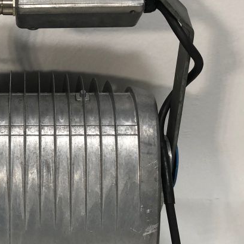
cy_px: 145
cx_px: 26
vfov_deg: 28.1
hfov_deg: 27.2
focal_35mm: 61
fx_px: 486
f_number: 1.8
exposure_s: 1/30
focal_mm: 3.99
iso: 25
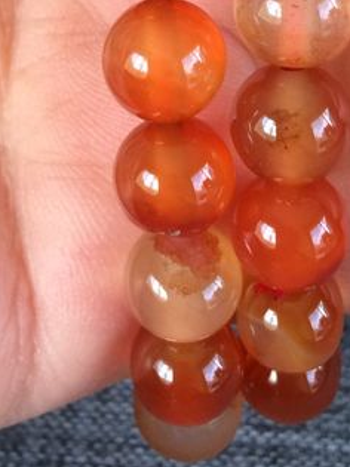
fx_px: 1241
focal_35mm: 92
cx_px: 175
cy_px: -114
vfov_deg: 19.8
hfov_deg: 16.1
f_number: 2.2
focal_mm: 4.15
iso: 64
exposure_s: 1/33
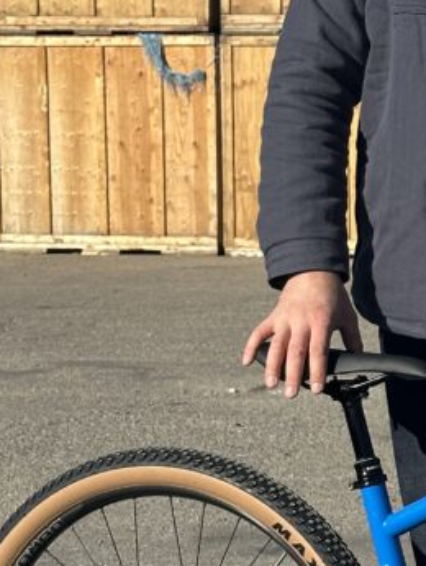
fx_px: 2327
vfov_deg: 13.9
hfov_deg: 10.2
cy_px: 355
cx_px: 616
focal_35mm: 142
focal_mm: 6.86
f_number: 1.78
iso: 64
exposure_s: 1/4016
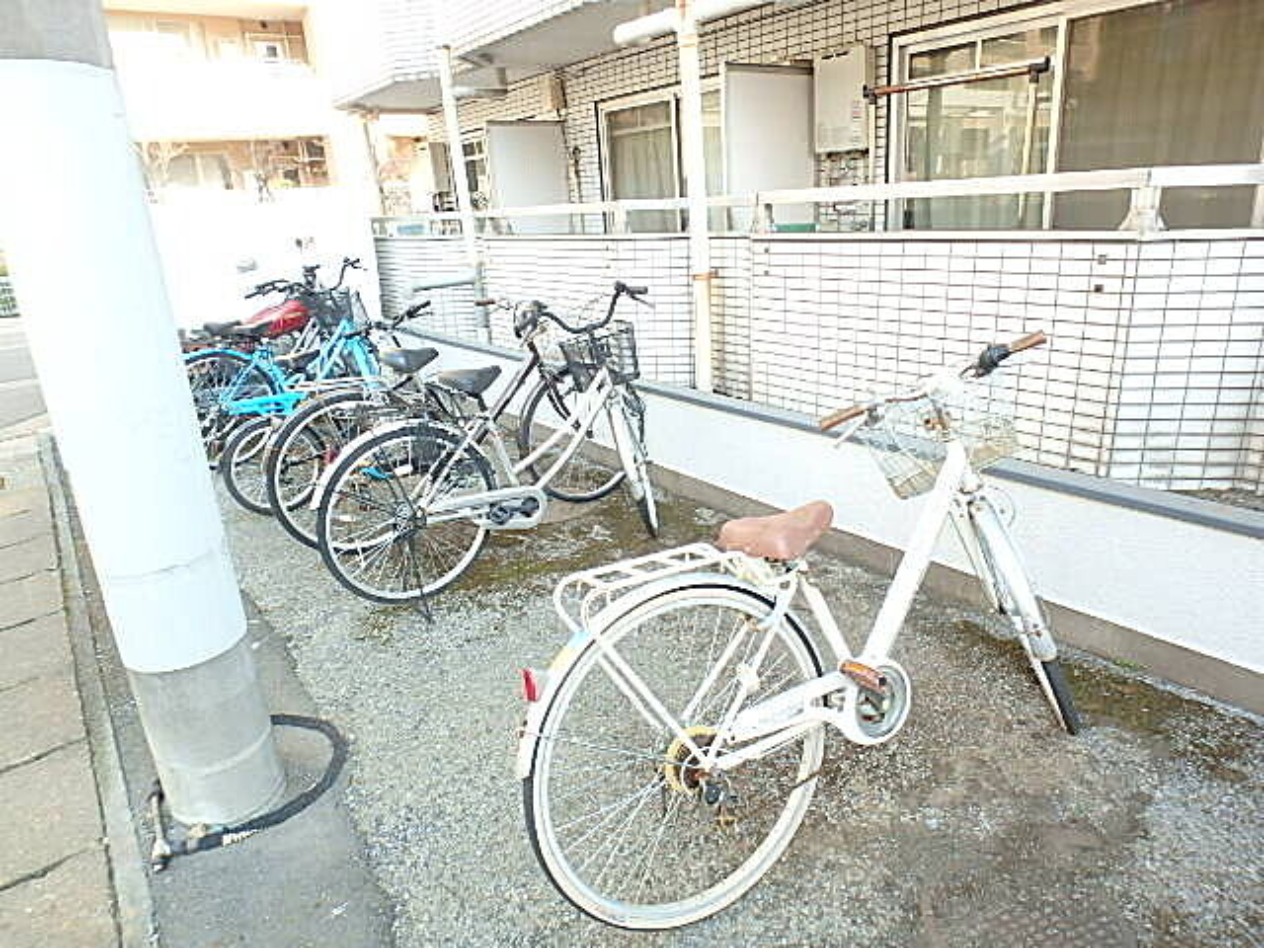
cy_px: 474
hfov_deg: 79.0
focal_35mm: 21
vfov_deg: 63.4
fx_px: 767
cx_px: 632
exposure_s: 1/80
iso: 125
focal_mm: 3.7
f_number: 3.5
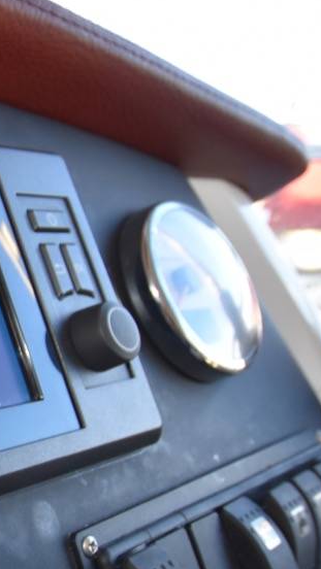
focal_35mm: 37
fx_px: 559
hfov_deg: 22.6
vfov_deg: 53.4
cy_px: 357
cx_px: -220
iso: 800
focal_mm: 10
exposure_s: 1/100
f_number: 5
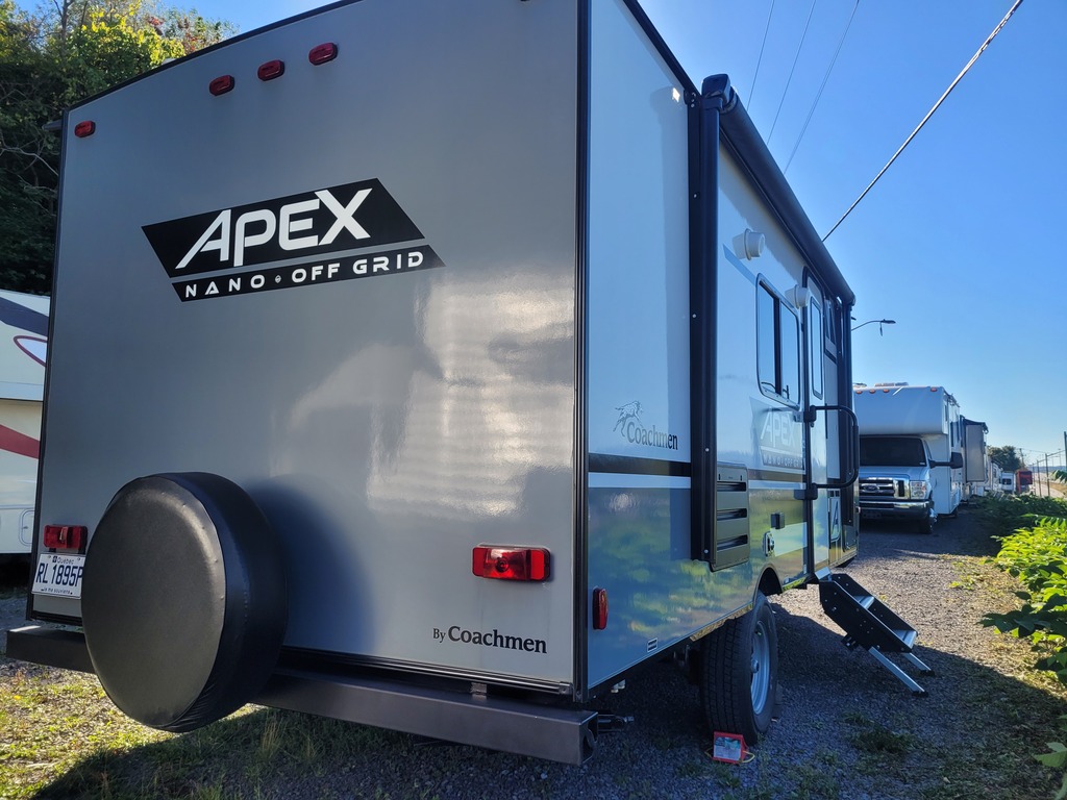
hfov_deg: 67.3
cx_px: 534
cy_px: 400
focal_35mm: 26
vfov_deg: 53.1
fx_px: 801
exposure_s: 1/1425
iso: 40
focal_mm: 5.4
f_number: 1.8
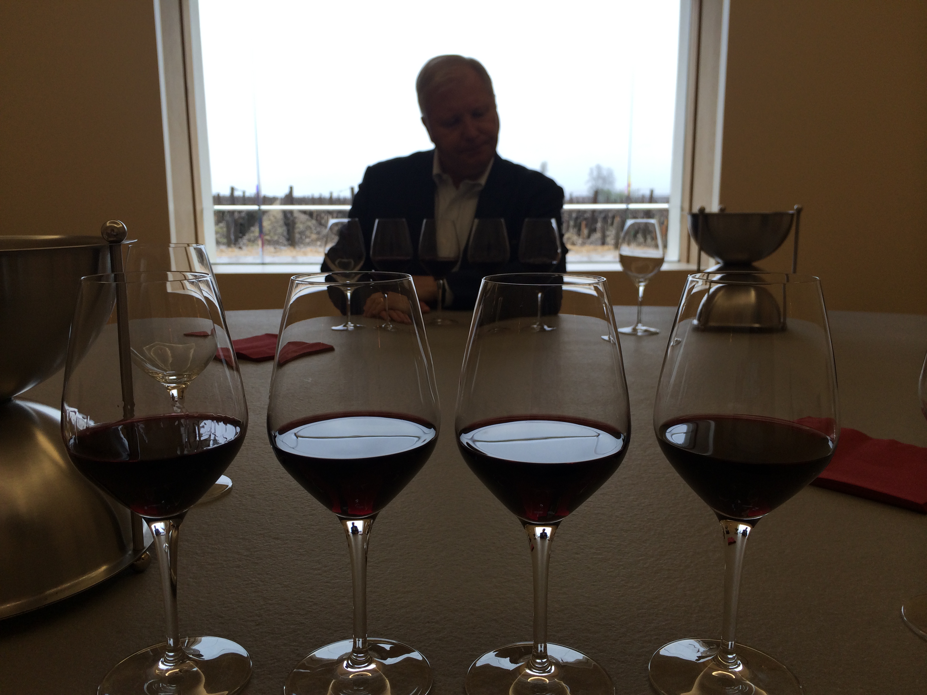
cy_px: 348
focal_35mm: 30
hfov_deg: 60.0
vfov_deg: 46.8
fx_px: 803
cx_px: 464
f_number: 2.2
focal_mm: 4.12
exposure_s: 1/120
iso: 40
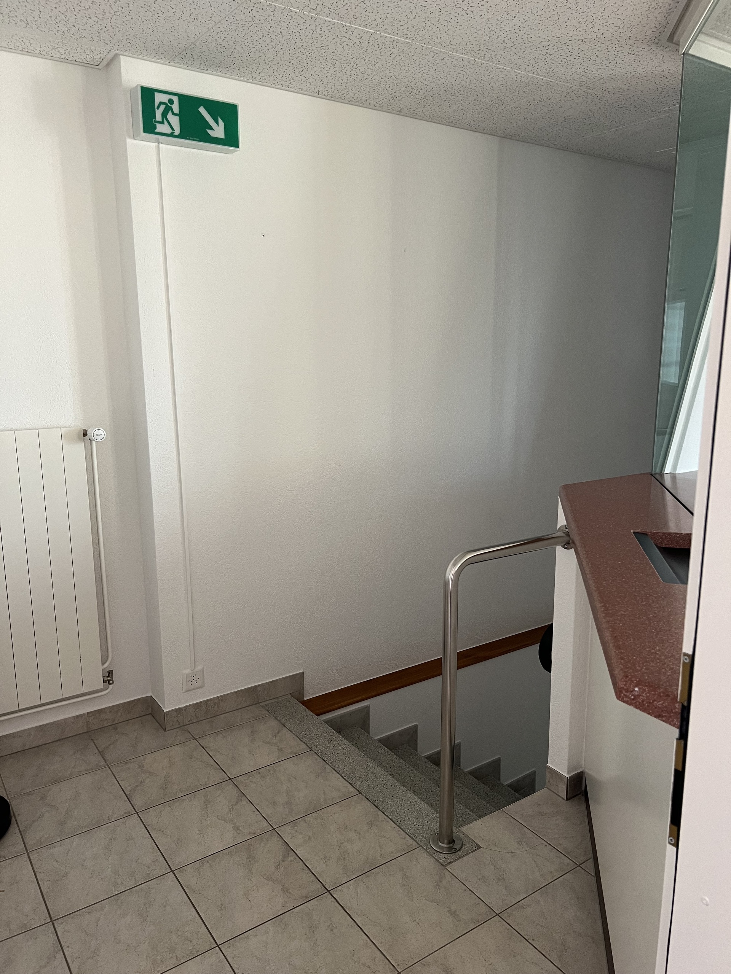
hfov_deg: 53.1
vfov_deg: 67.3
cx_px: 366
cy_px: 487
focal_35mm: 26
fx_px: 732
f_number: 1.5
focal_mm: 5.7
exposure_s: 1/69
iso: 125
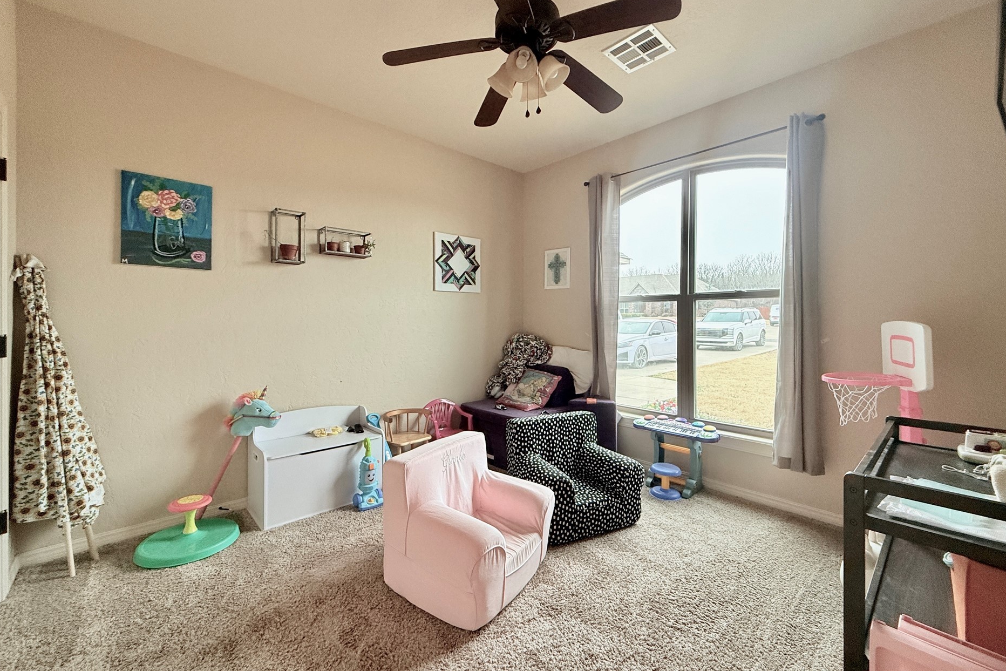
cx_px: 502
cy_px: 324
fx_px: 419
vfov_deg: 77.3
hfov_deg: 100.4
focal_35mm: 15
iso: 200
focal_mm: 2.22
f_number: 2.2
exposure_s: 1/120
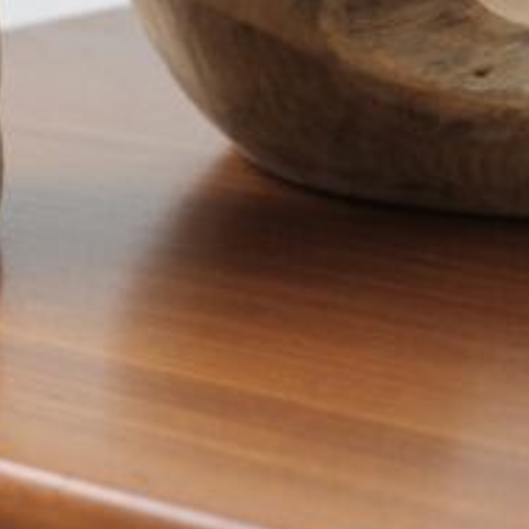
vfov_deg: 8.1
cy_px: -199
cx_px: -266
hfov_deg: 8.0
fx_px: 3700
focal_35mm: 214
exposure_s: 1/52
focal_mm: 35
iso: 1250
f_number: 7.1
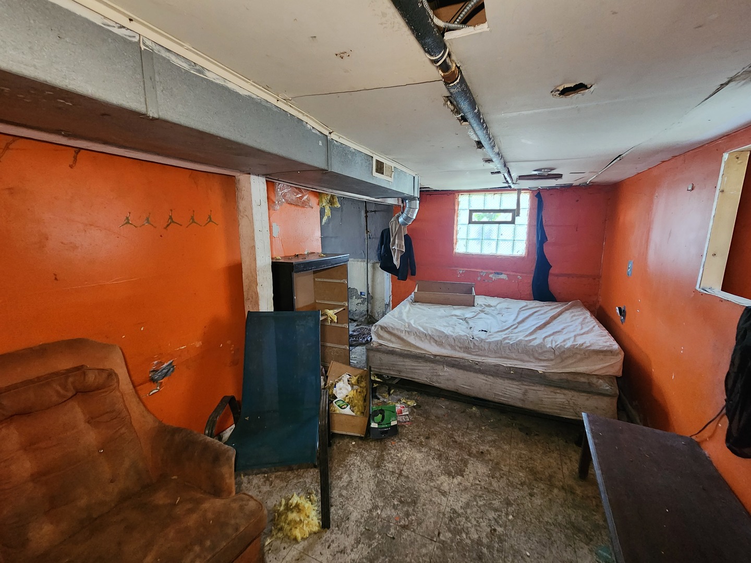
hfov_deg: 106.2
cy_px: 282
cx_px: 376
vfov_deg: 89.9
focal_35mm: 13
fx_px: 282
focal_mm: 2.2
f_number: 2.2
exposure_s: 1/24
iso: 800
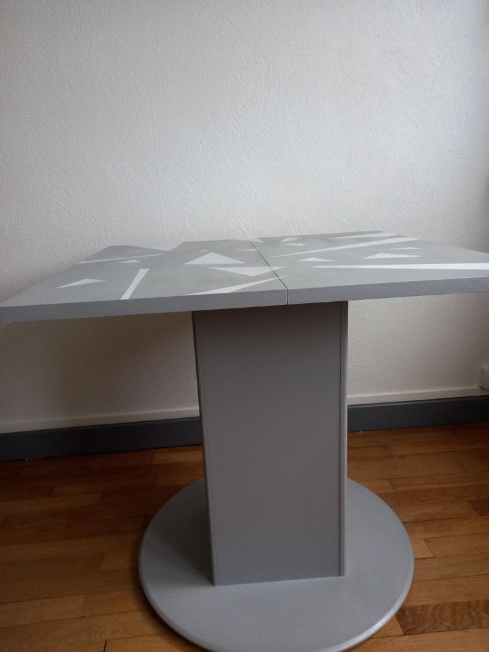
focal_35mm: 25
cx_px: 244
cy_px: 326
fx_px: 471
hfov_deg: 54.9
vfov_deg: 69.4
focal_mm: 4.6
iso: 320
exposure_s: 1/25
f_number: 2
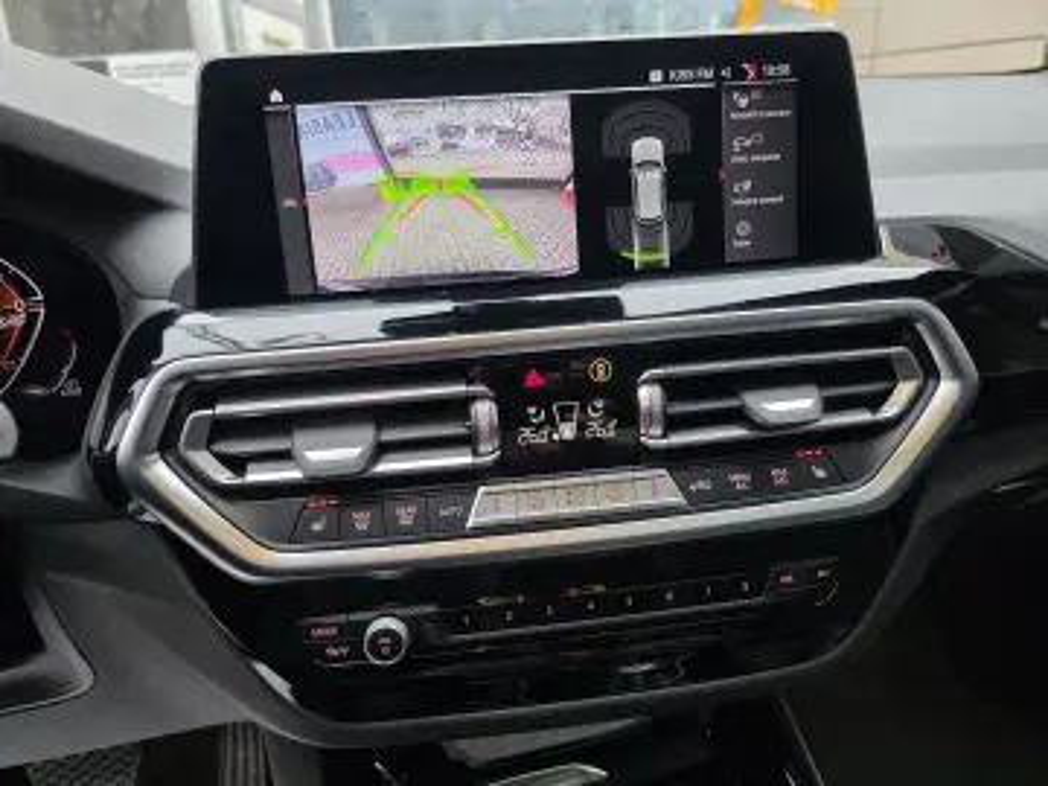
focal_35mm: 23
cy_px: 393
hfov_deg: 73.9
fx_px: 696
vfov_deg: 58.9
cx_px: 524
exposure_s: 1/100
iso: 250
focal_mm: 6.3
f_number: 1.7
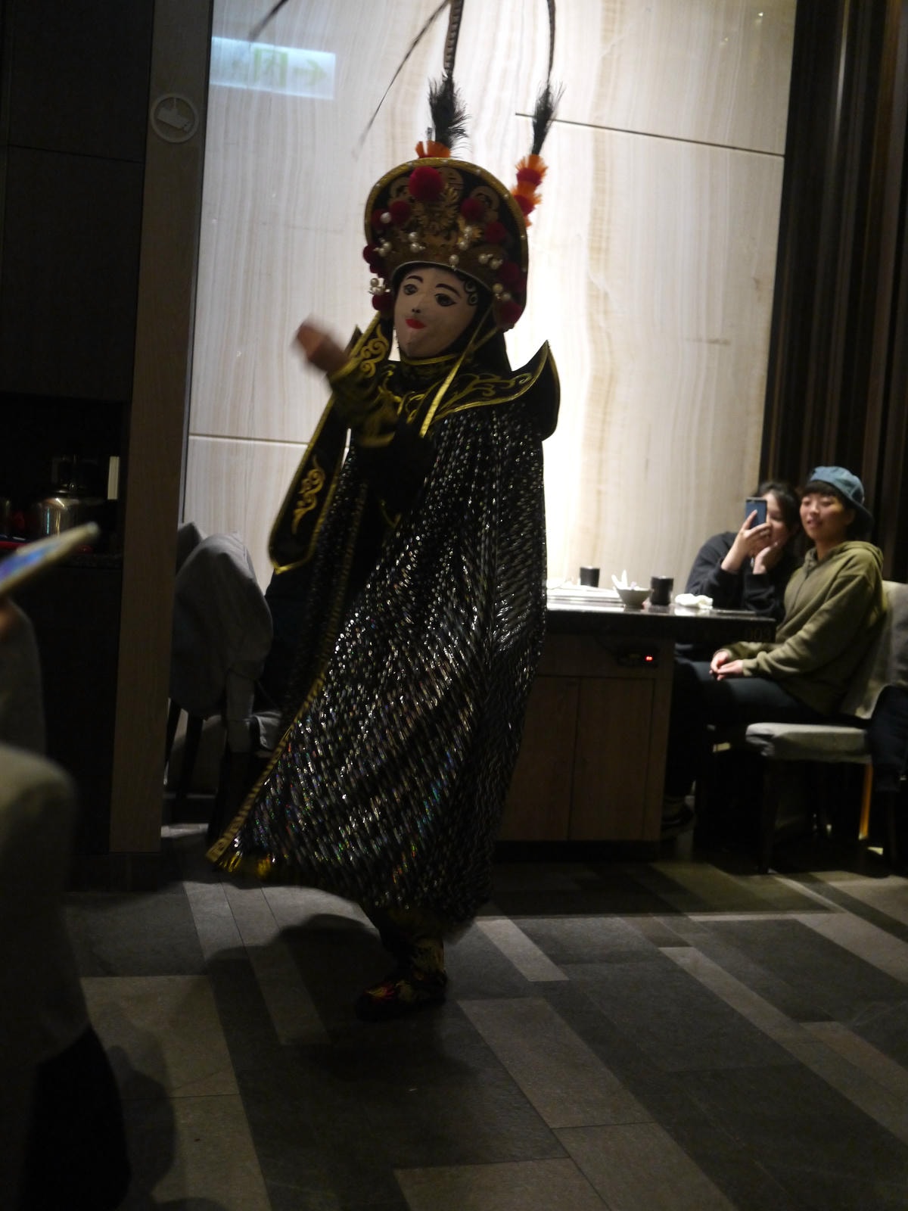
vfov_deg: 46.8
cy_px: 606
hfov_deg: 36.0
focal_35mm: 40
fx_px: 1399
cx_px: 454
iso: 800
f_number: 1.7
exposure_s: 1/40
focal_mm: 20
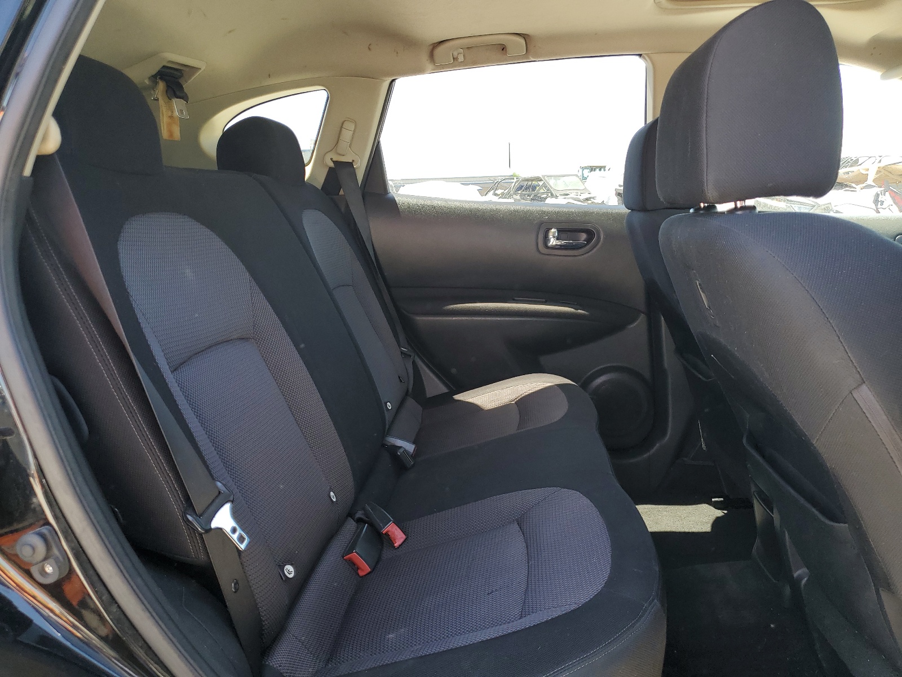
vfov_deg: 53.1
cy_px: 338
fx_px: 677
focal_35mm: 26
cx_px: 451
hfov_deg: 67.3
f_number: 1.5
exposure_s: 1/164
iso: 50
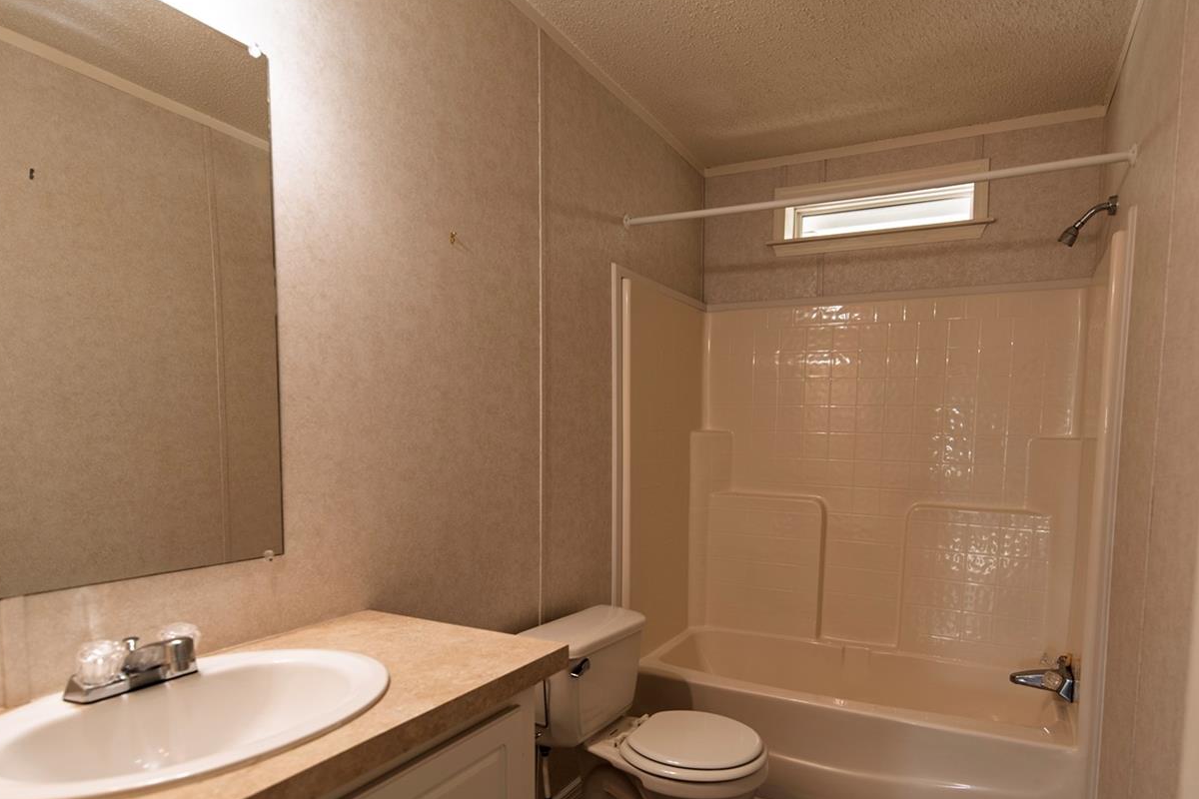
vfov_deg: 61.3
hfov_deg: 83.6
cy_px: 487
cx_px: 672
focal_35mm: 20
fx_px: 666
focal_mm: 15
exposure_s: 1/40
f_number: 3.2
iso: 100
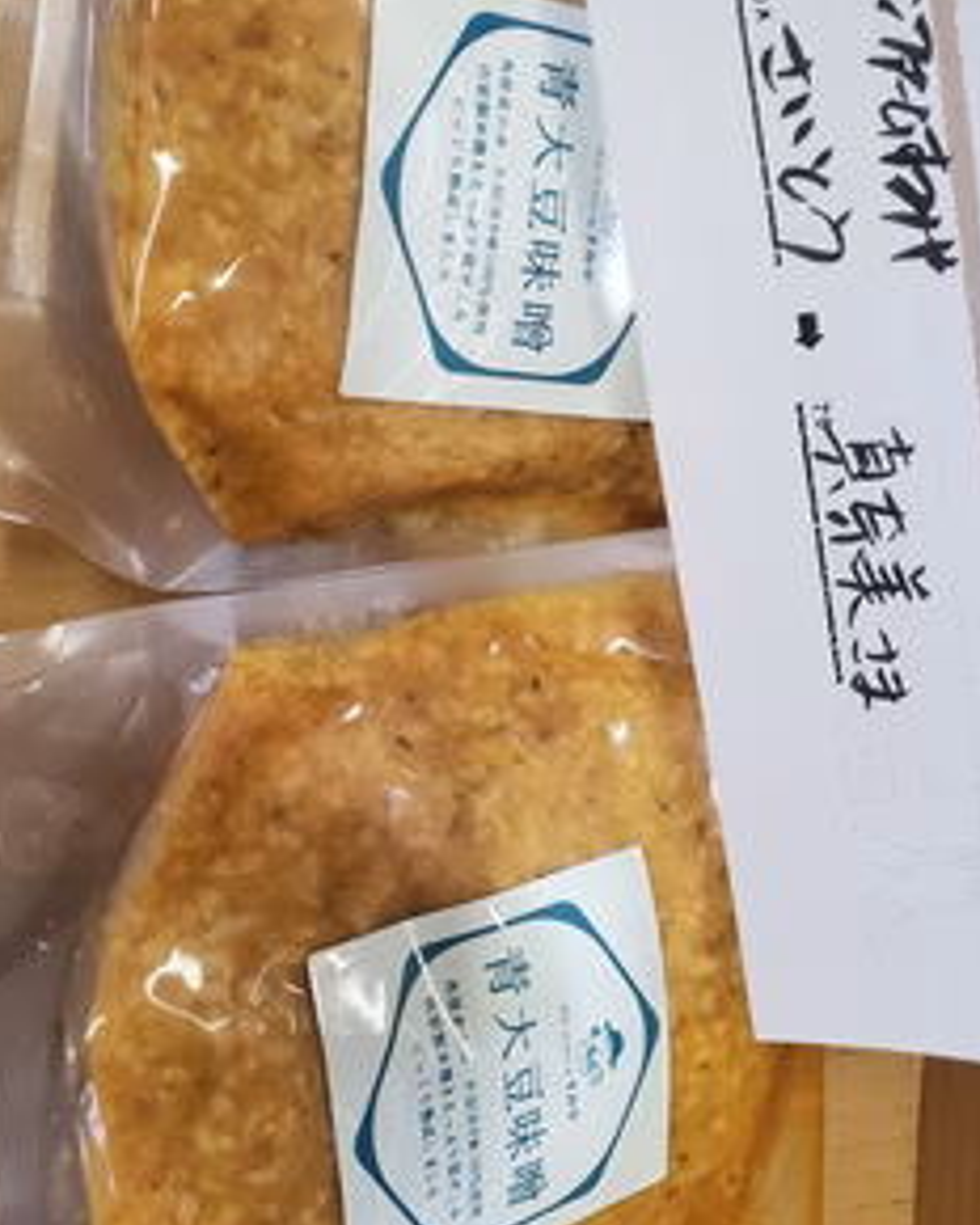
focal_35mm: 35
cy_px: 528
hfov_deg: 42.1
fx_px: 1269
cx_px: 410
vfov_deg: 51.4
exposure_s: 1/120
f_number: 2.4
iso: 250
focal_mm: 4.3
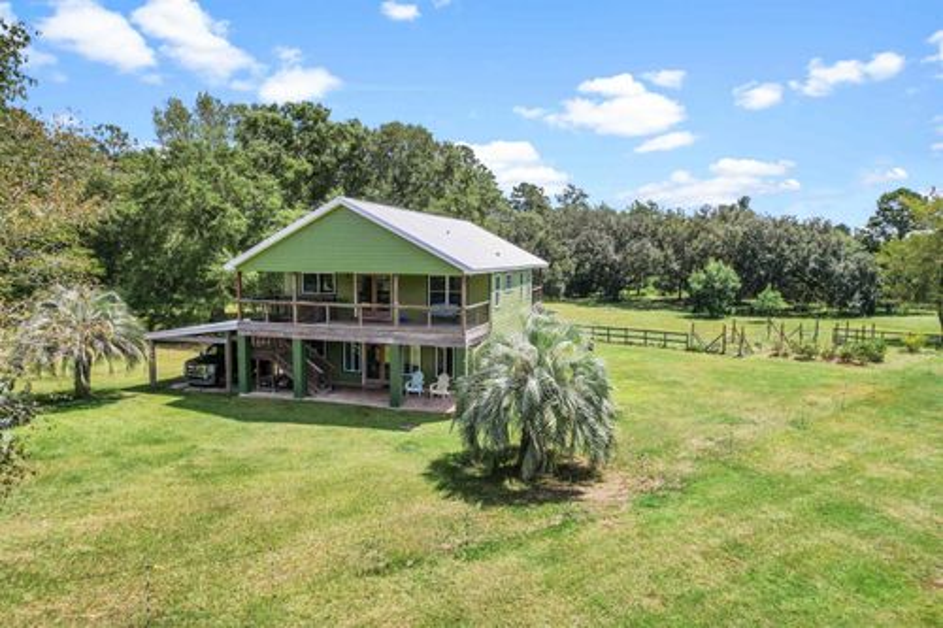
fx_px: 576
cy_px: 314
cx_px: 472
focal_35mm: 22
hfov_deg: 78.6
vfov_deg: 57.2
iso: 110
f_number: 2.8
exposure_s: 1/350
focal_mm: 8.38
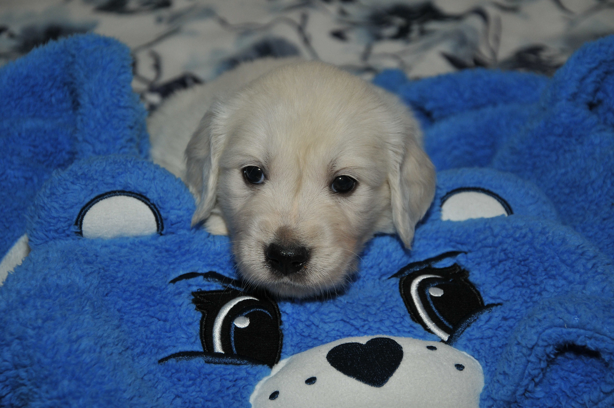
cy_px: 204
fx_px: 1789
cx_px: 307
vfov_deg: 13.0
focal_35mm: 105
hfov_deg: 19.5
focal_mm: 70
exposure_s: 1/60
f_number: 5.6
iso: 400
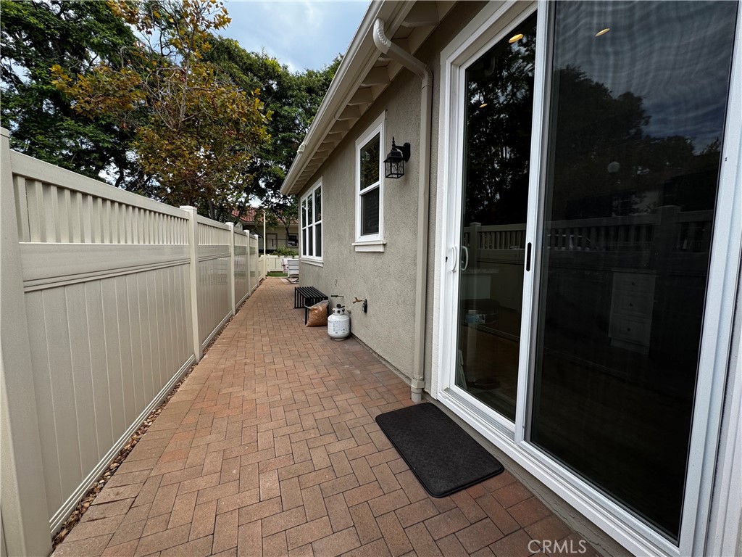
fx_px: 300
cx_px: 371
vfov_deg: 85.7
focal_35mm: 14
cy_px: 278
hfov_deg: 102.1
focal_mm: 2.22
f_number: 2.2
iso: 50
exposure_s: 1/756
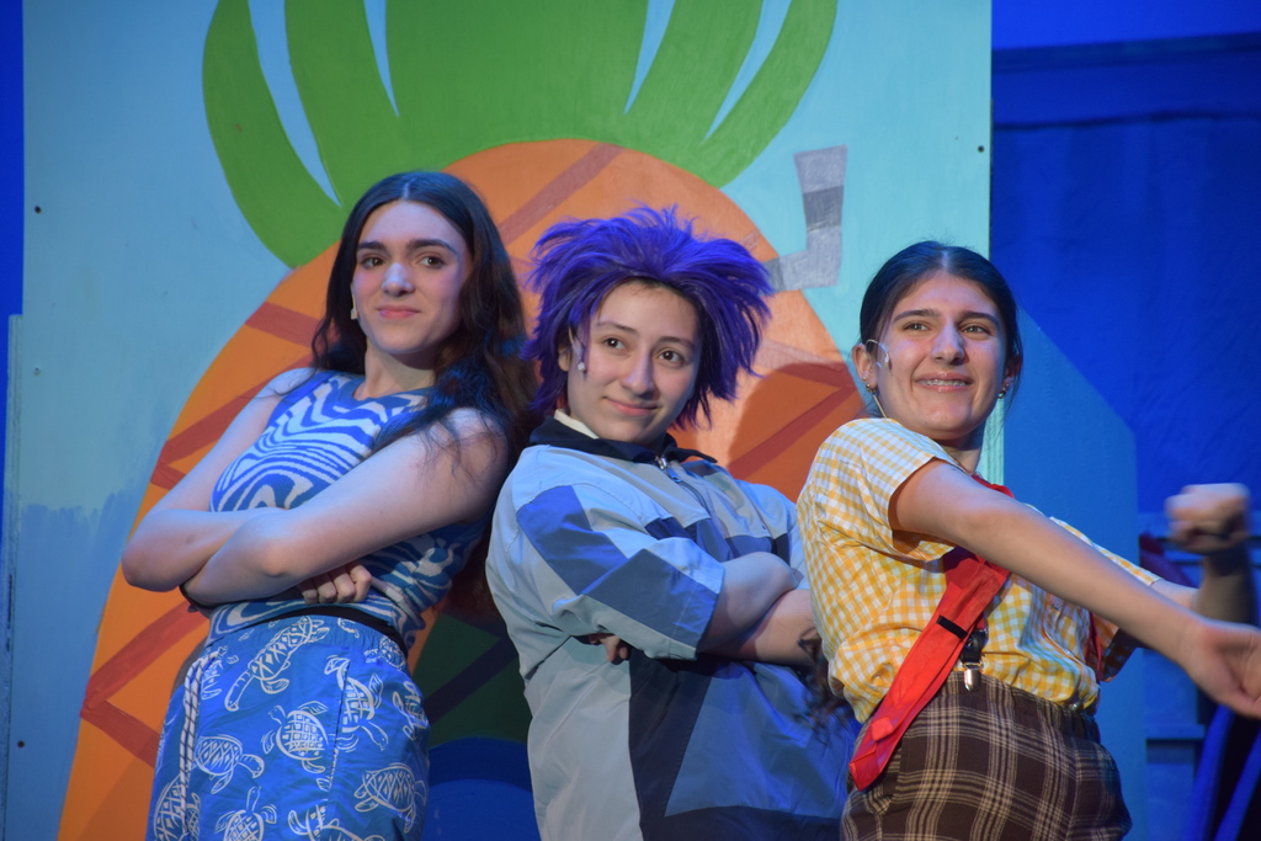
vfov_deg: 6.5
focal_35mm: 210
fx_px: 7356
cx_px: 630
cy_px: 420
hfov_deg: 9.8
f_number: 5.6
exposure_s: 1/125
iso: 800
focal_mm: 140
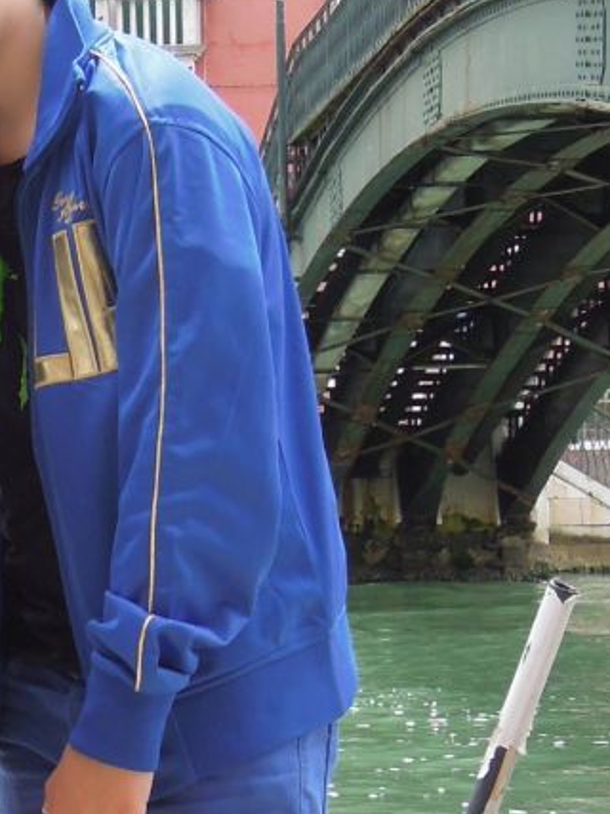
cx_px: 27
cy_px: 636
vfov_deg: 13.7
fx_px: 3385
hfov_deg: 10.2
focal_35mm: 144
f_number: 3.5
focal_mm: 8.1
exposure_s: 1/640
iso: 160
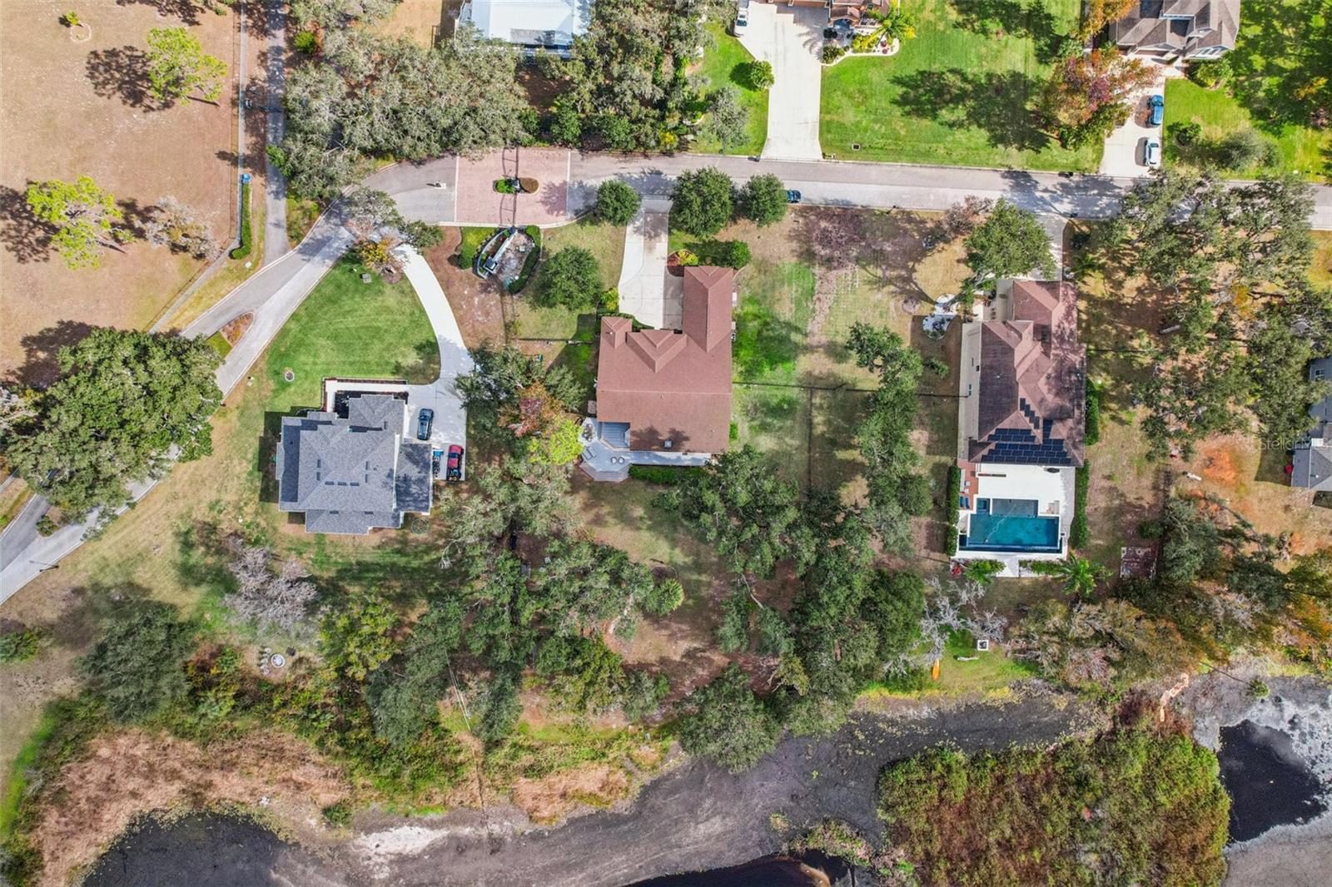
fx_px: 814
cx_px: 666
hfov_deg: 78.6
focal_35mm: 22
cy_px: 444
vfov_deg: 57.2
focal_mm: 8.38
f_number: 2.8
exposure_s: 1/640
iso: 400
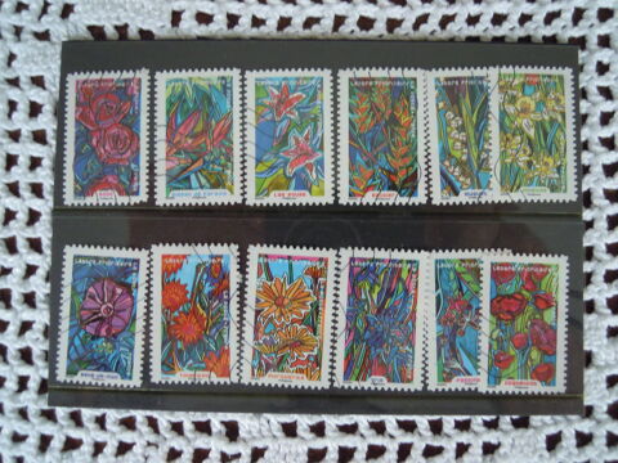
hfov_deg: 63.4
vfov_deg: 49.7
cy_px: 232
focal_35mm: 28
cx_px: 309
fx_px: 500
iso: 360
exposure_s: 1/30
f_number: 2.7
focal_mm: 5
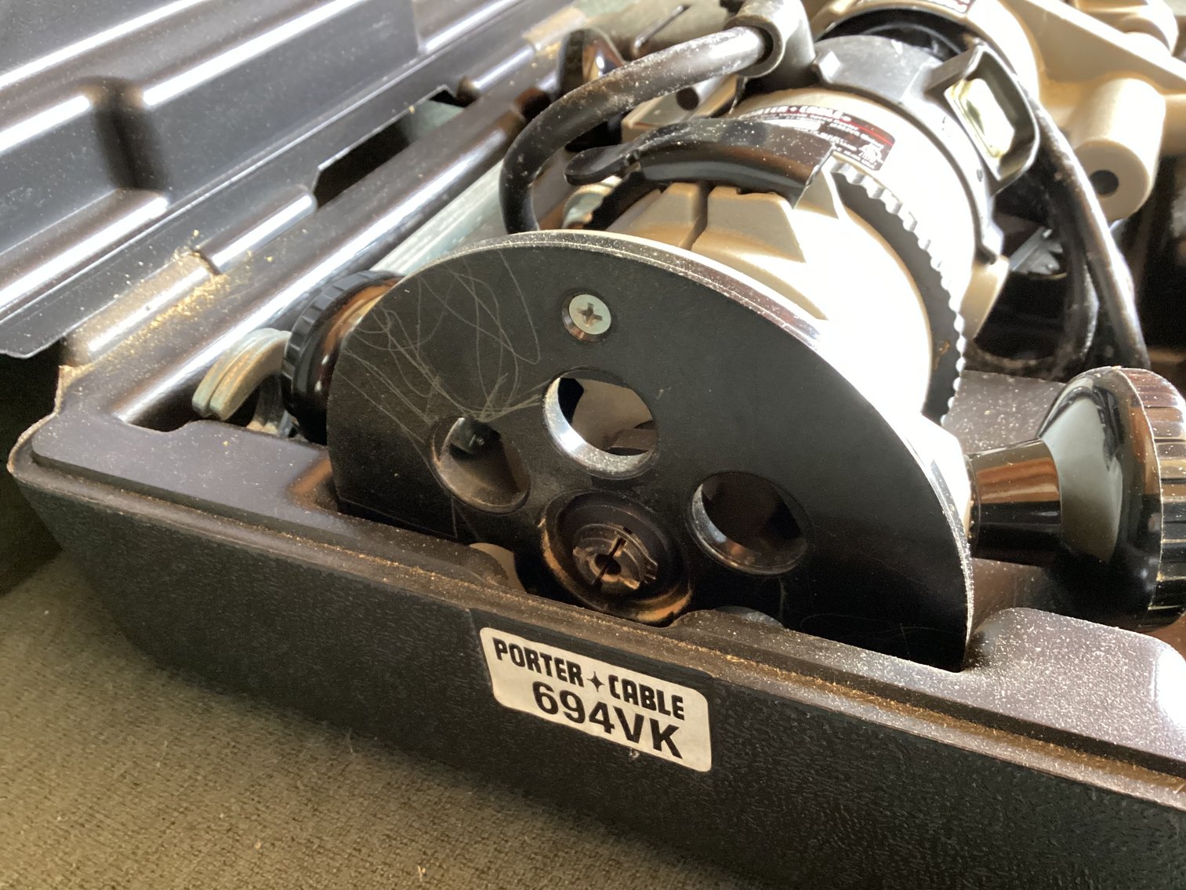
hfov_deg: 58.3
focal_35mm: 31
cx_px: 593
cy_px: 445
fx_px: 1062
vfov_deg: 45.4
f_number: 2.4
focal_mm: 3.3
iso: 400
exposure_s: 1/40
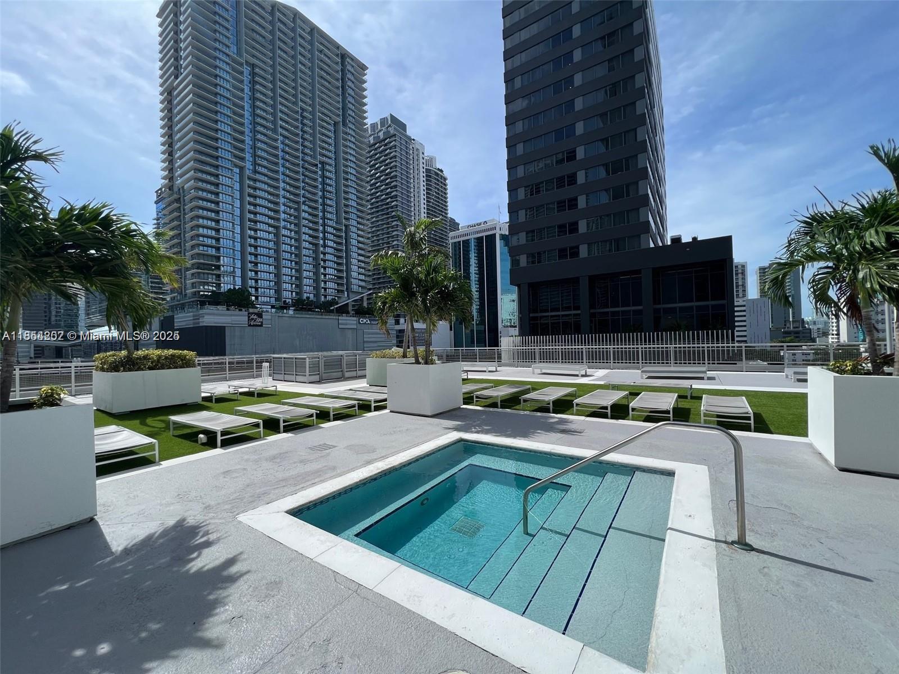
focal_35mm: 13
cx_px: 450
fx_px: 338
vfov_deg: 89.9
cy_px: 337
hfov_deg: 106.2
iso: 32
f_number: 1.8
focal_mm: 1.57
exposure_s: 1/1553
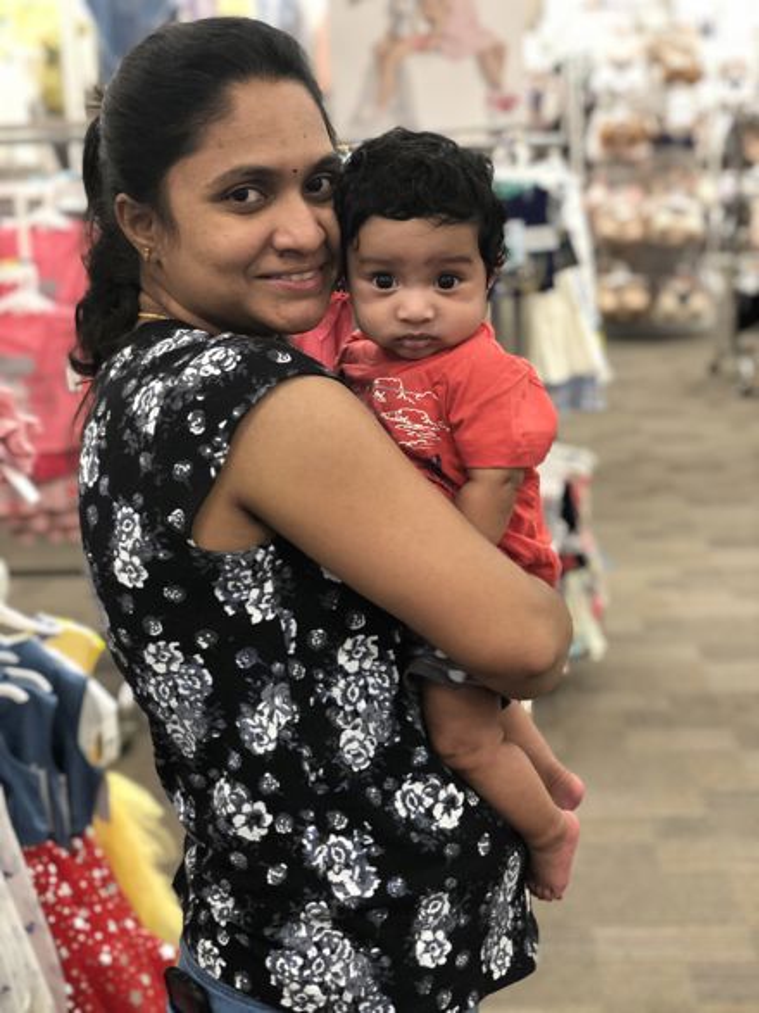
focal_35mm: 52
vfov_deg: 36.8
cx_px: 380
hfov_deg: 28.0
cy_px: 506
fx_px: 1521
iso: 160
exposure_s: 1/30
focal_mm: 6
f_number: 2.4
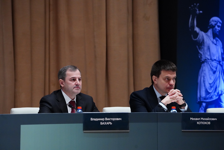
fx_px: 1244
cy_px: 75
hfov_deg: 10.3
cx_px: 112
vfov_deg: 6.9
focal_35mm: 200
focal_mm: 200
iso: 10000
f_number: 5.6
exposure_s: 1/640
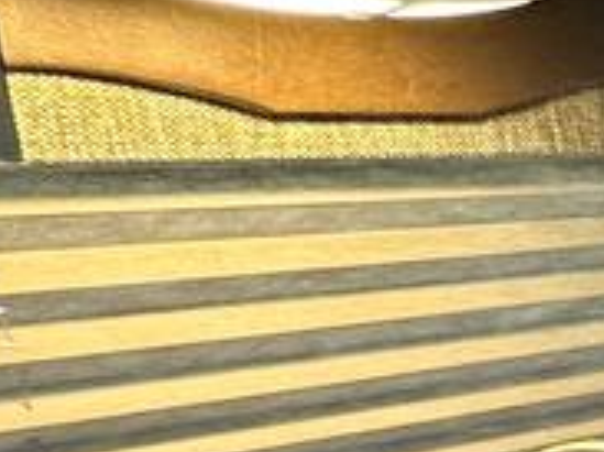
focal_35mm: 98
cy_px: 528
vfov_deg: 14.6
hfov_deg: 9.8
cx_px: 2073
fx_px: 1709
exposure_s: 1/99
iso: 100
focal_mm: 2.22
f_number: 2.2
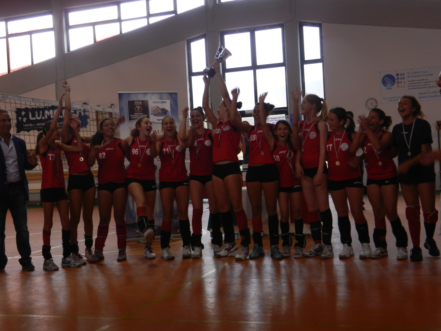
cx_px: 220
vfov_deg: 31.5
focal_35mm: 46
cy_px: 165
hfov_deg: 41.2
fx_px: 586
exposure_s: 1/40
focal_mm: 8.2
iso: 160
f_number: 4.2
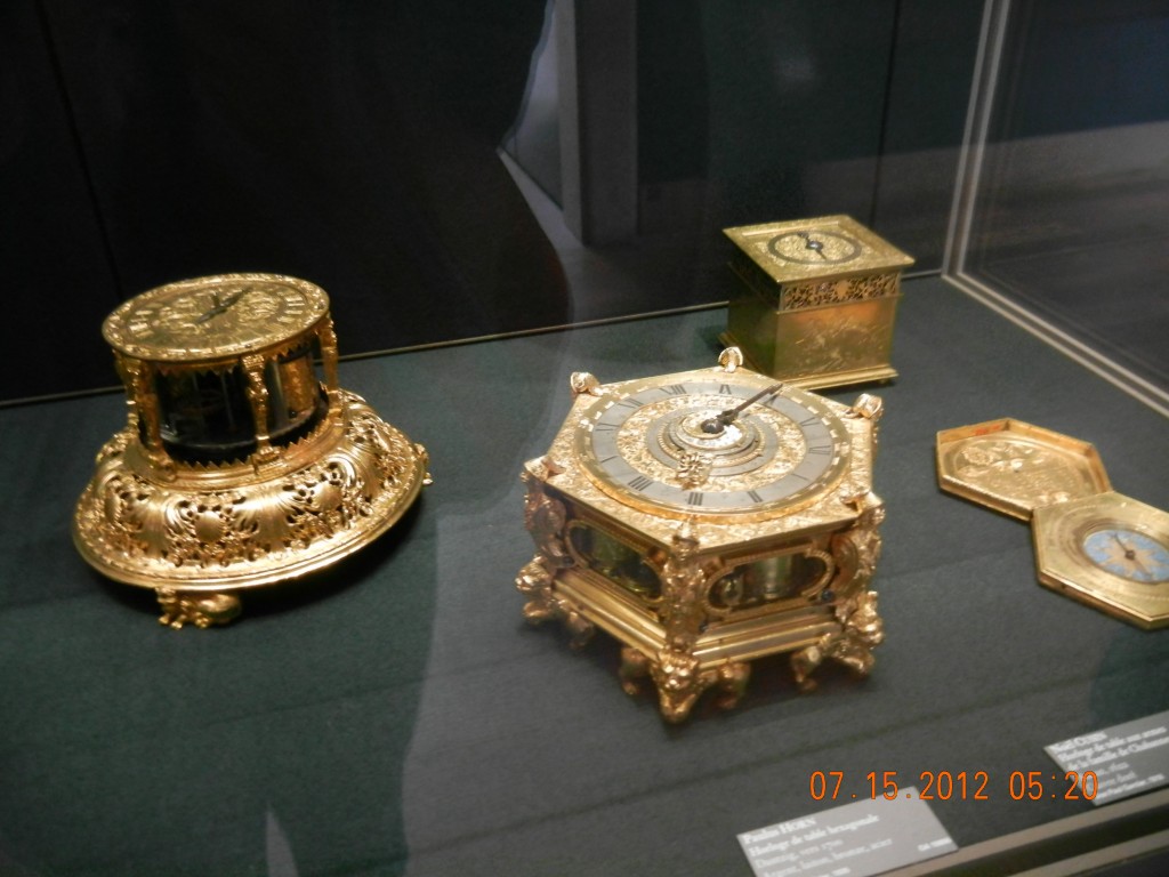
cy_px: 438
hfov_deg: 60.0
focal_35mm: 30
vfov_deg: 46.8
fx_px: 1013
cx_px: 584
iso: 200
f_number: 3.5
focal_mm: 5.4
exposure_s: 1/2.6
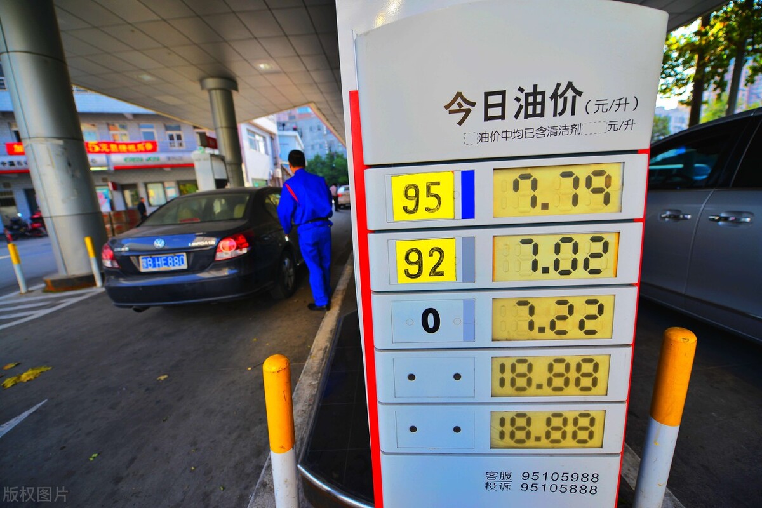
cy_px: 254
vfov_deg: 81.2
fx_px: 296
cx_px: 381
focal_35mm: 14
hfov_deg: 104.3
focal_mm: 14
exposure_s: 1/400
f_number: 2.8
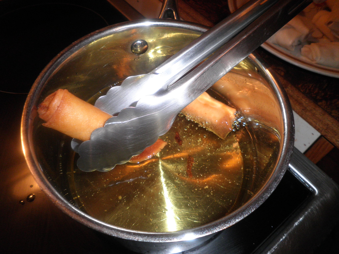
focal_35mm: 26
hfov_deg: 67.3
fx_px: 255
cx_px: 170
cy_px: 127
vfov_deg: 53.1
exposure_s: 1/30
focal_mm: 4.7
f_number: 2.6
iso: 160
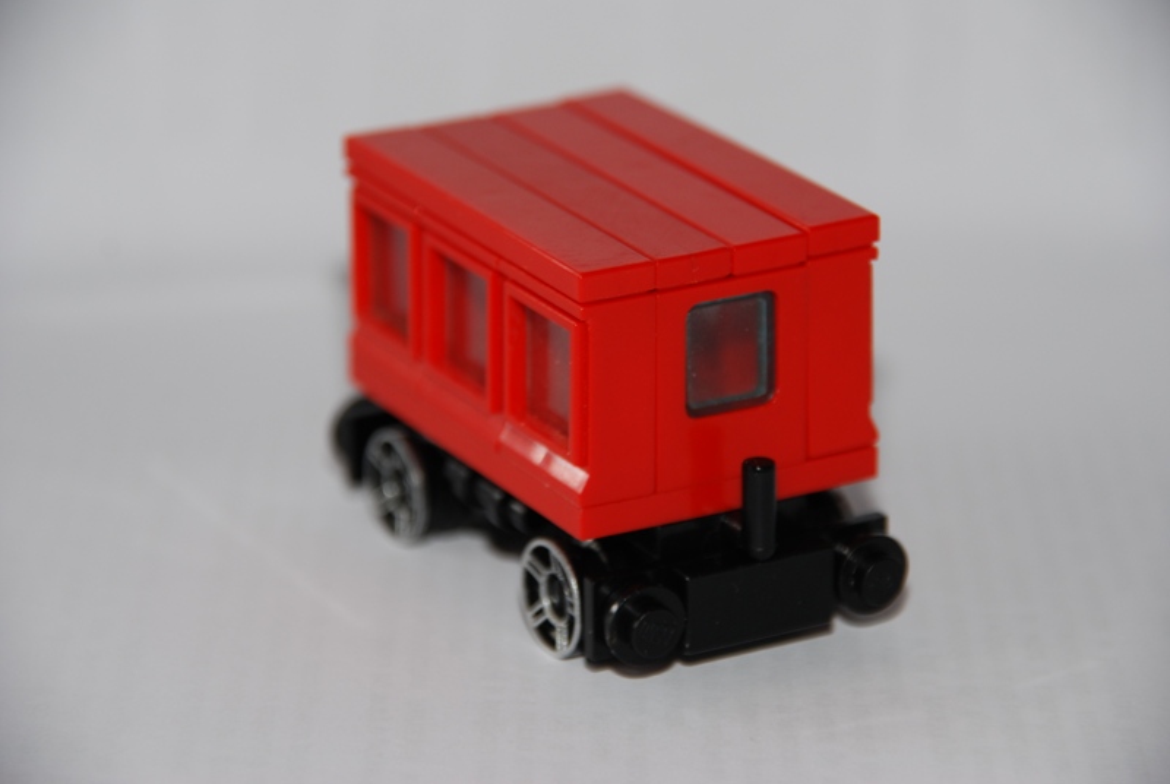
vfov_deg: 6.8
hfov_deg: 10.1
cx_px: 585
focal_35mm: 202
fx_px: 6591
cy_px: 392
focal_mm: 135
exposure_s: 1/60
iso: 200
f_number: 6
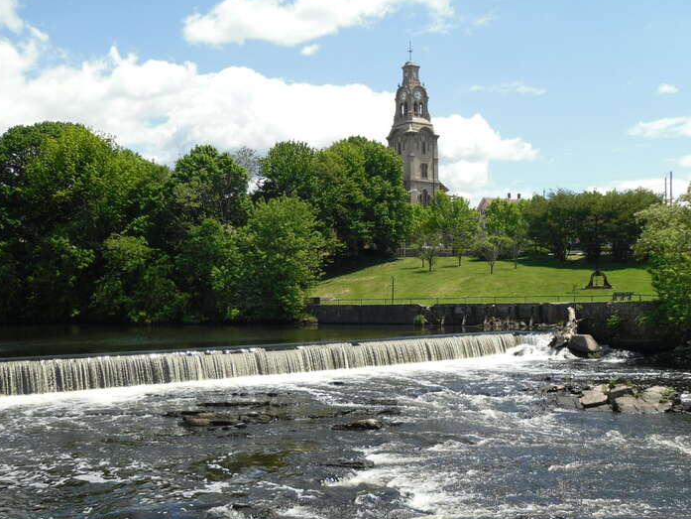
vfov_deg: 36.8
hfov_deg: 47.9
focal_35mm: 39
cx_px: 342
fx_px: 779
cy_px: 287
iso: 80
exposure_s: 1/139
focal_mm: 6
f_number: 8.1
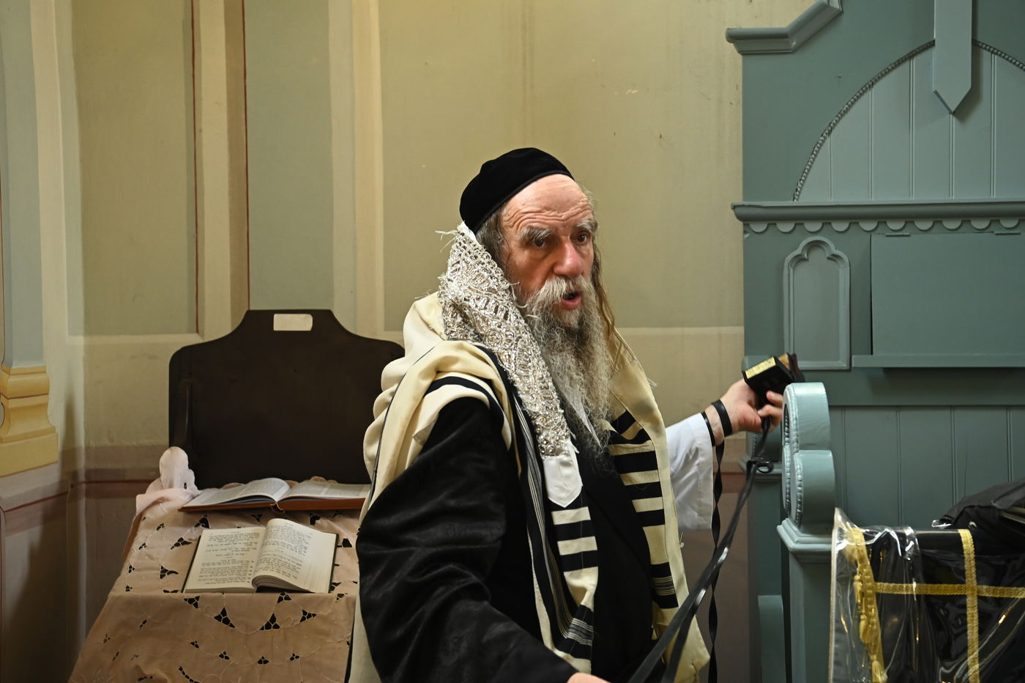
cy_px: 342
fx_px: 1764
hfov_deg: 32.4
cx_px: 512
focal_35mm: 62
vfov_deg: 21.9
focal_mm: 62
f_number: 5
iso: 2000
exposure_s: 1/100
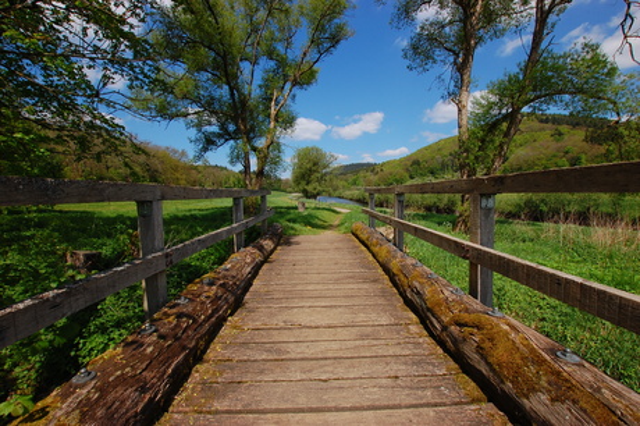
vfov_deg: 77.2
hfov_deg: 100.4
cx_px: 320
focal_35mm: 15
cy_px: 213
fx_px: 266
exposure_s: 1/200
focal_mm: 10
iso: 200
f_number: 11
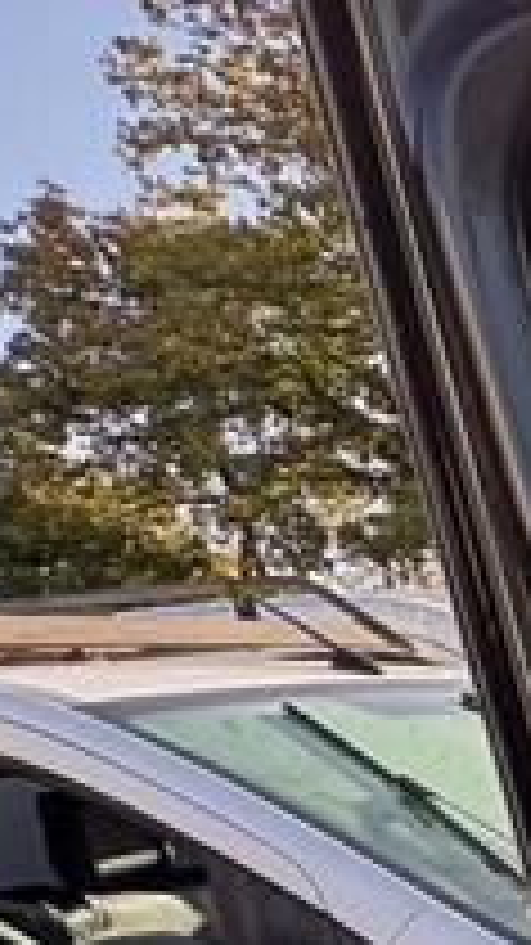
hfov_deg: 11.2
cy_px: 1152
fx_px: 1628
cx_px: 1598
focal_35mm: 65
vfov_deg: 28.0
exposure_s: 1/343
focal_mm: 2.22
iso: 40
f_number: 2.2
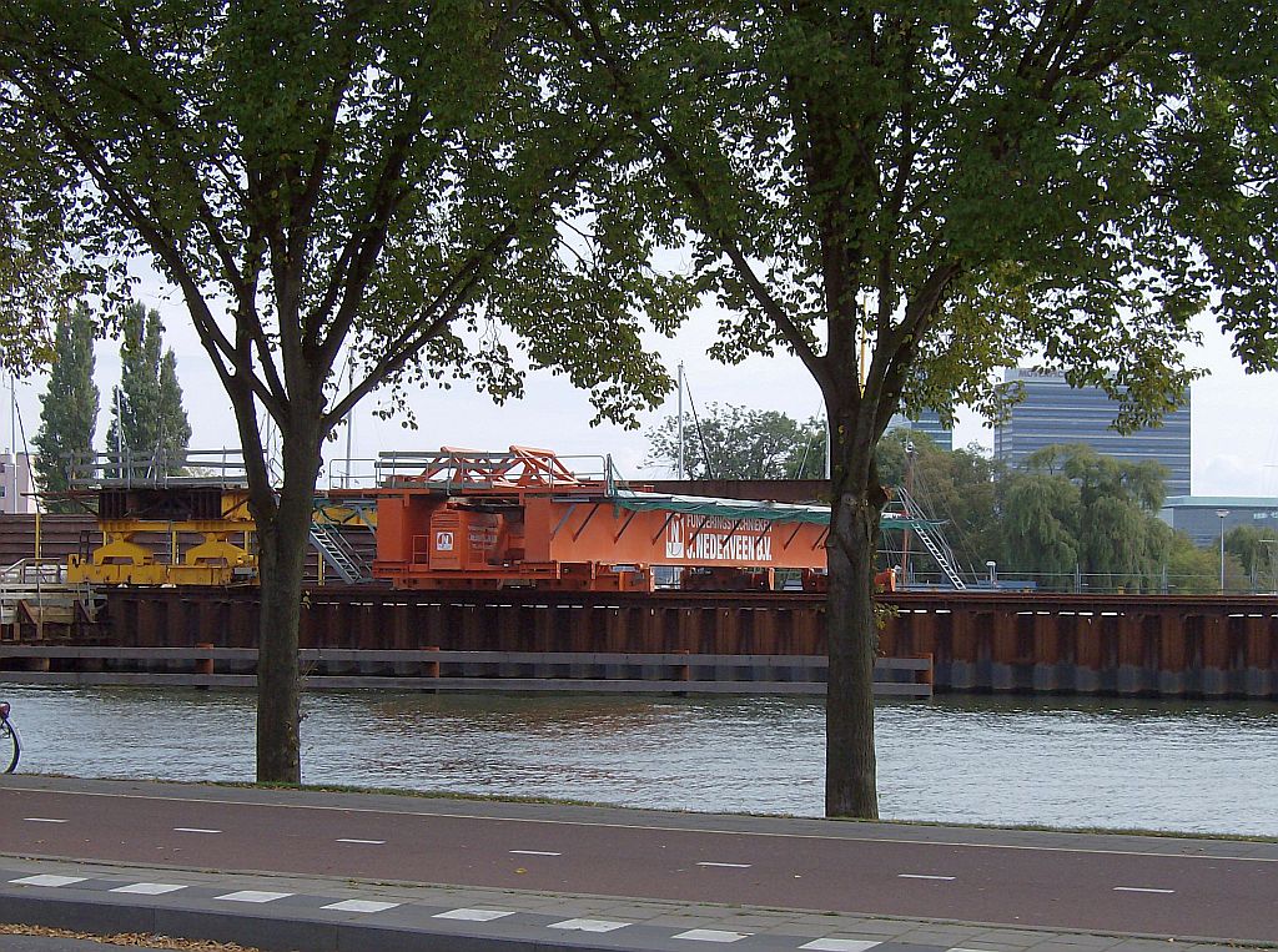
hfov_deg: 27.8
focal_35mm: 70
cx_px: 639
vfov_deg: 20.9
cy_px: 476
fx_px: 2578
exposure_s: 1/327
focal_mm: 11.6
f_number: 6.2
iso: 100
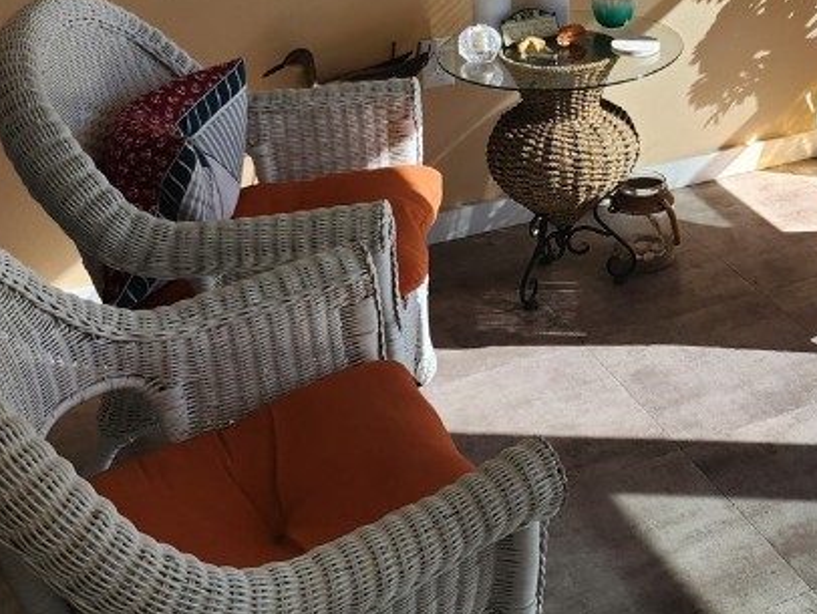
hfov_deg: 31.3
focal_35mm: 58
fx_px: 1370
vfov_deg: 23.5
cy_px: -79
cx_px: 773
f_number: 1.8
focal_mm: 6.4
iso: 16
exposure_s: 1/180
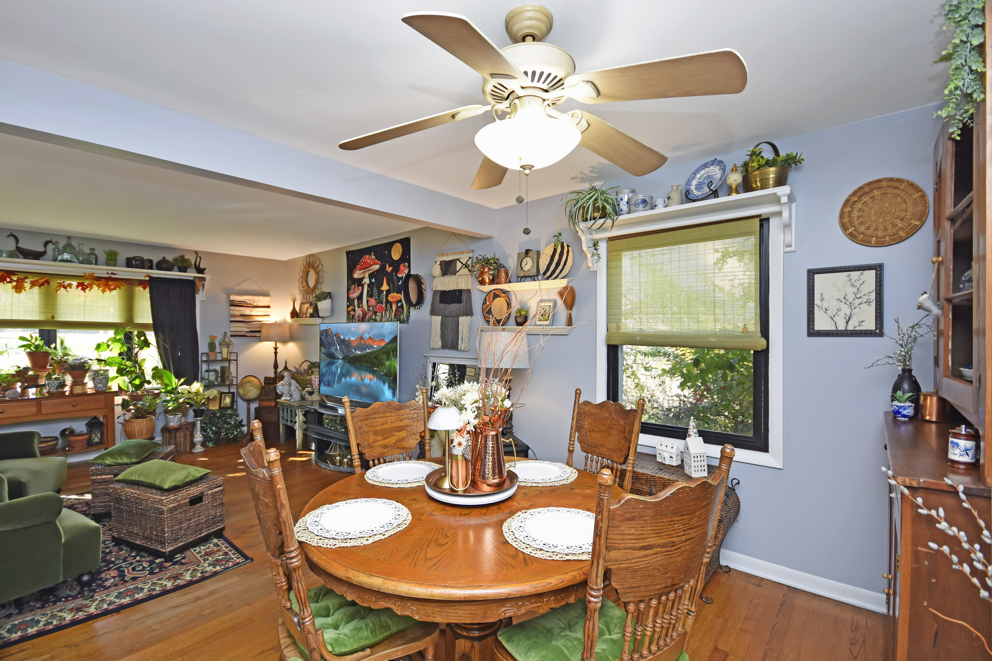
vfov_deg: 77.3
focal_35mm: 15
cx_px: 496
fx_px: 413
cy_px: 330
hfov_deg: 100.4
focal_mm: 10
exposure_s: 1/60
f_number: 4
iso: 360
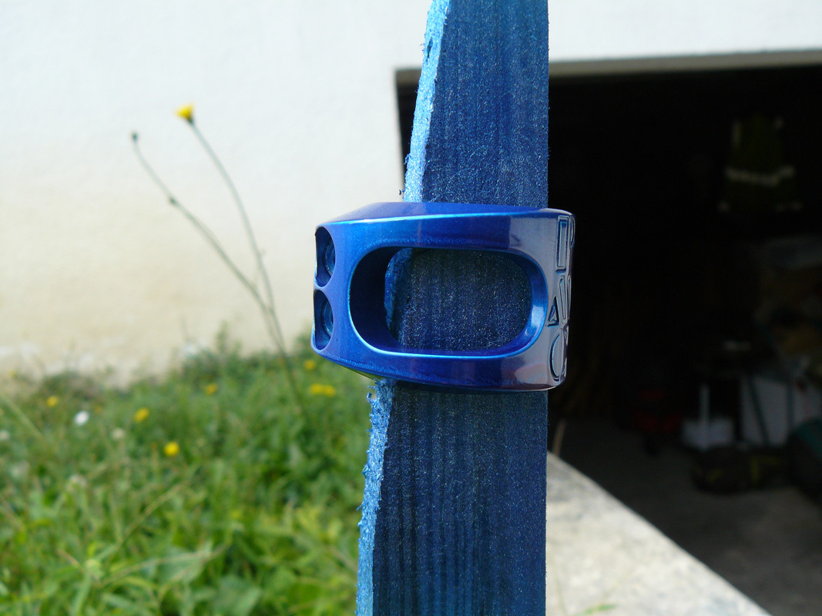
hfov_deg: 51.4
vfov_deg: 39.6
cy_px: 308
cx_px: 411
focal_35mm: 36
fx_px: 855
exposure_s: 1/200
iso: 100
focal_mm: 6
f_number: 4
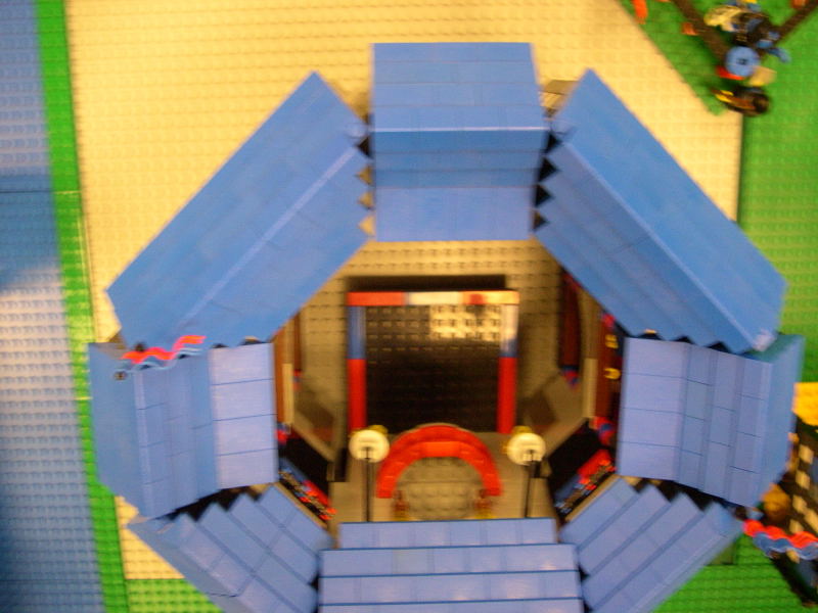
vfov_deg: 37.7
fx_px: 898
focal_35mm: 38
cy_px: 306
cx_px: 409
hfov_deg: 49.0
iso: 400
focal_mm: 8
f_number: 2.8
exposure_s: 1/12
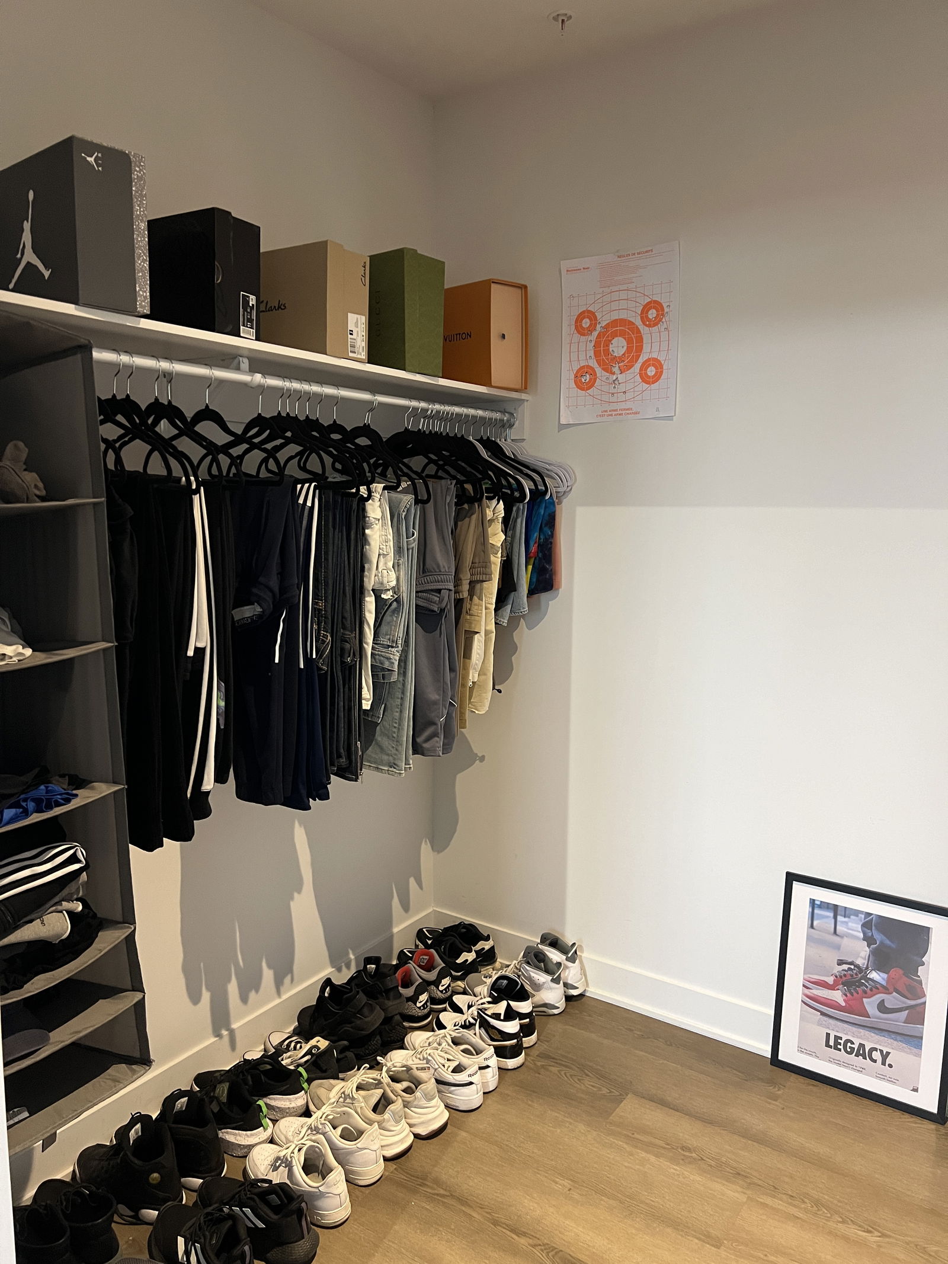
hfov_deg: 53.1
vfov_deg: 67.3
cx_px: 474
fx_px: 949
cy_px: 632
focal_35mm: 26
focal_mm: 5.7
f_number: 1.5
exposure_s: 1/60
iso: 320
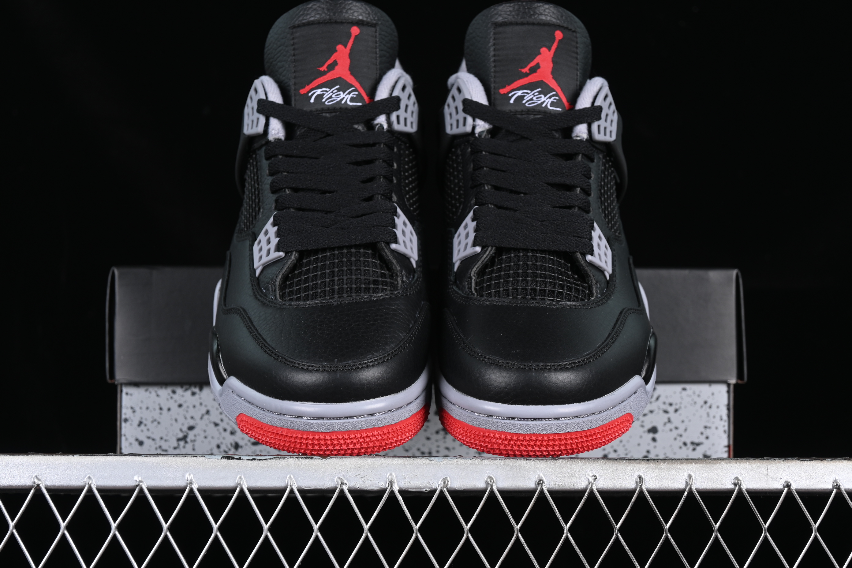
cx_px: 426
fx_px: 1775
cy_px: 284
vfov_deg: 18.2
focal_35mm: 75
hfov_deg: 27.0
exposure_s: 1/60
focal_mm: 50
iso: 160
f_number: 6.3
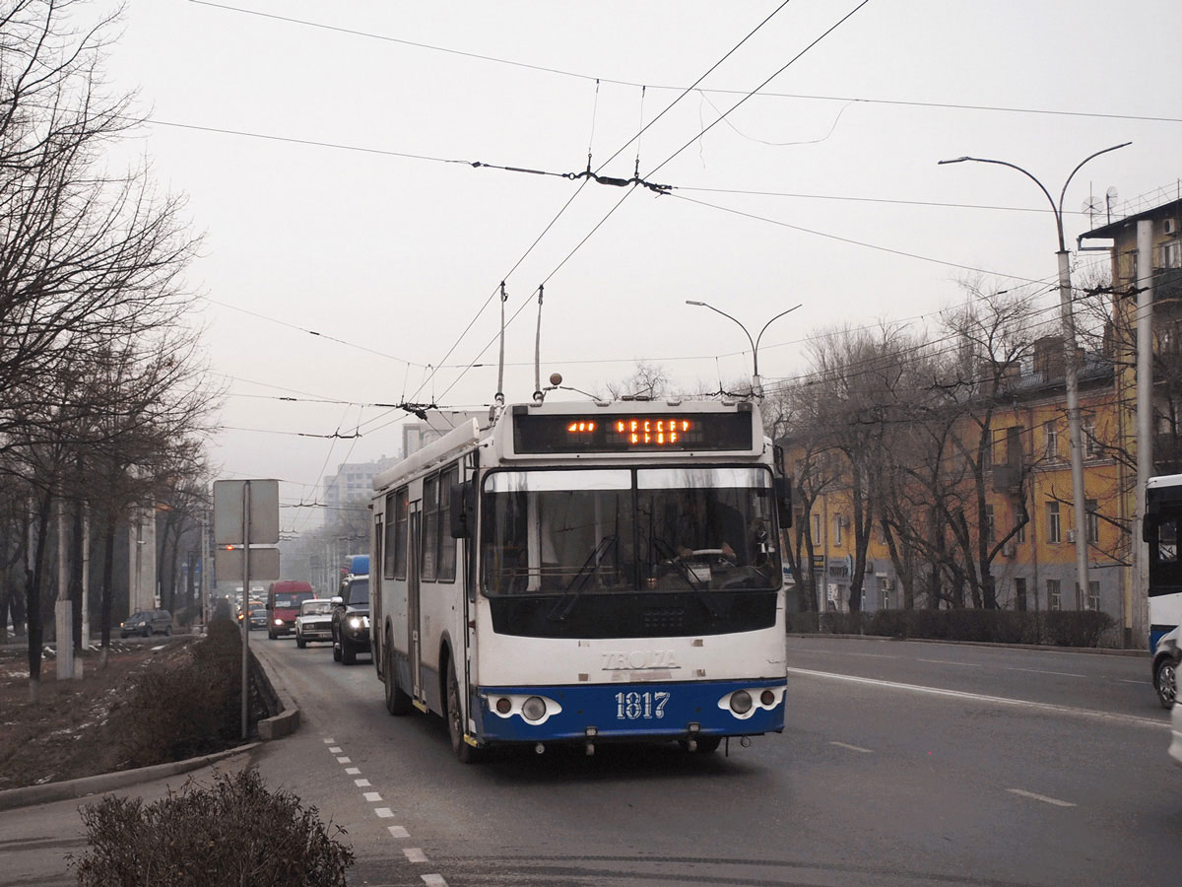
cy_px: 444
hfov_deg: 42.9
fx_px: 1502
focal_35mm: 44
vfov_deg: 32.9
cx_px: 591
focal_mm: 22
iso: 250
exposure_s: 1/250
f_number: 4.3
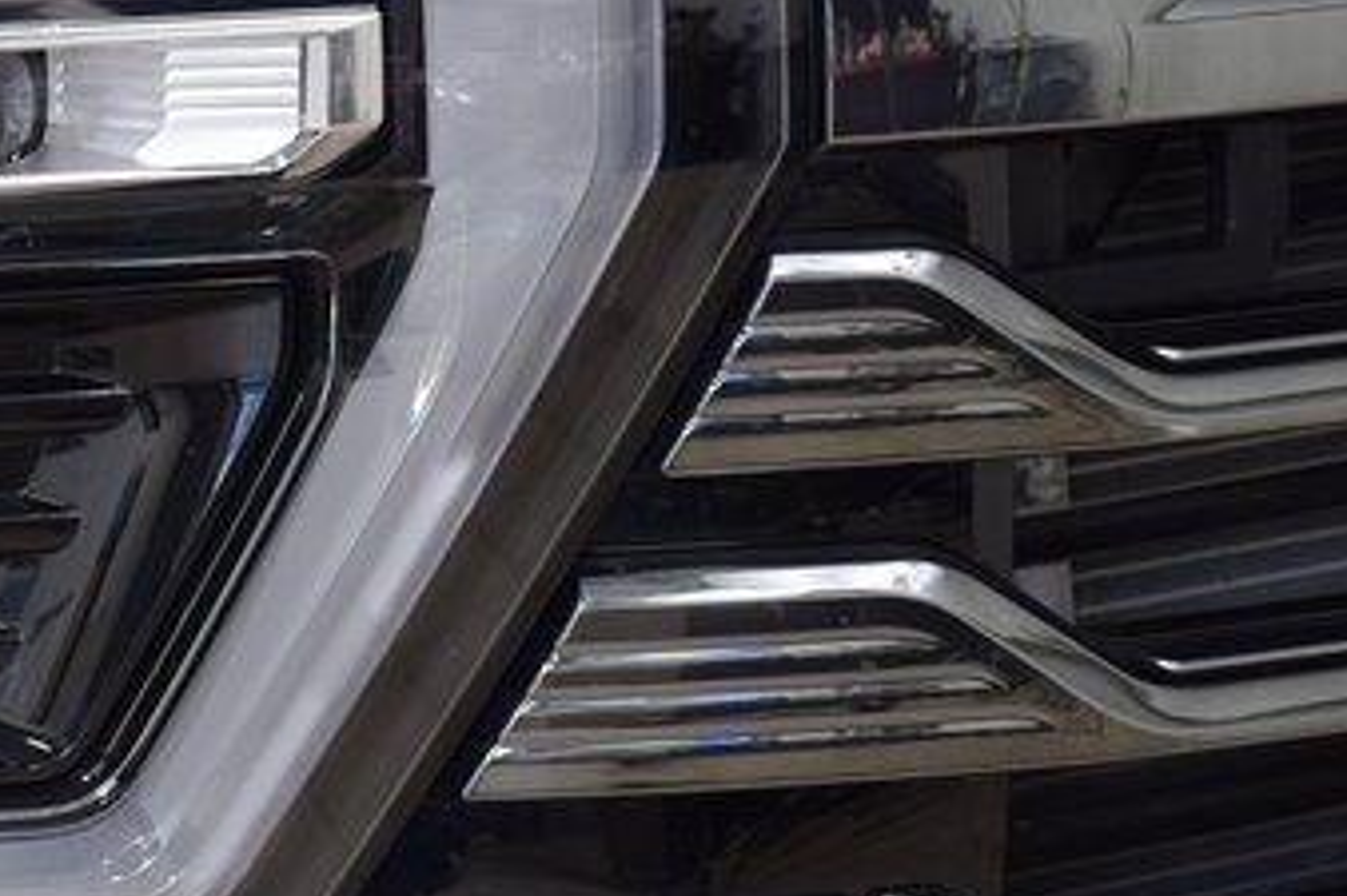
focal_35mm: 199
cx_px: 88
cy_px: 301
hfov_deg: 10.3
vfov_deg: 6.9
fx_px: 7442
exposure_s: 1/30
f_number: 7.1
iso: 1100
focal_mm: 70
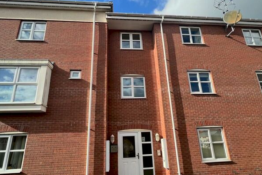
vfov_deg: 72.1
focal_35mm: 16
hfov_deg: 96.8
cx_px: 133
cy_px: 113
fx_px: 116
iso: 32
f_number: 1.8
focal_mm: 1.57
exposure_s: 1/791
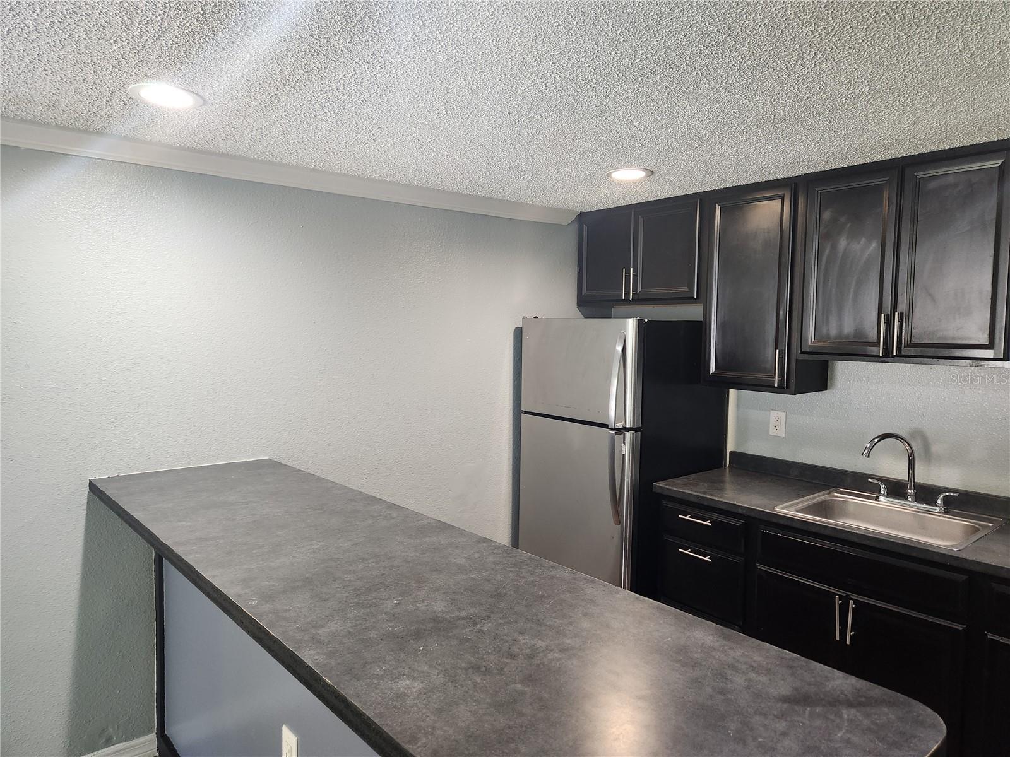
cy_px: 378
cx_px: 505
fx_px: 671
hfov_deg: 73.9
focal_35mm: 23
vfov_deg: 58.9
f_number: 1.8
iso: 320
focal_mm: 5.4
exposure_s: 1/120
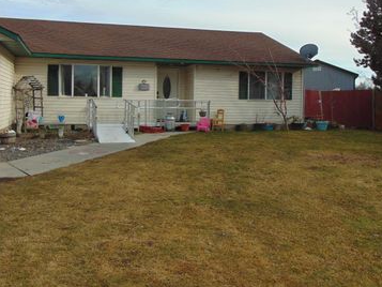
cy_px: 112
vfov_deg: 40.5
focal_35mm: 35
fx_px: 386
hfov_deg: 52.4
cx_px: 164
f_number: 3
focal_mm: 4.5
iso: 80
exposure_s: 1/640
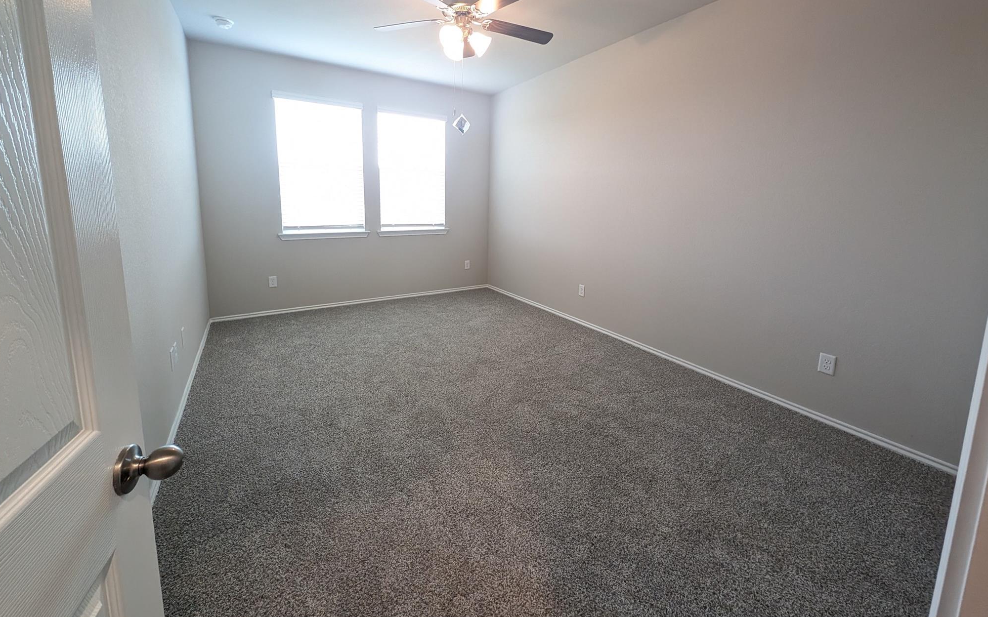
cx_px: 489
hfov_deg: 109.4
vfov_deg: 82.0
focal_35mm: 13
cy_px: 252
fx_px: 350
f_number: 1.95
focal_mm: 2.23
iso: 651
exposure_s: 1/90
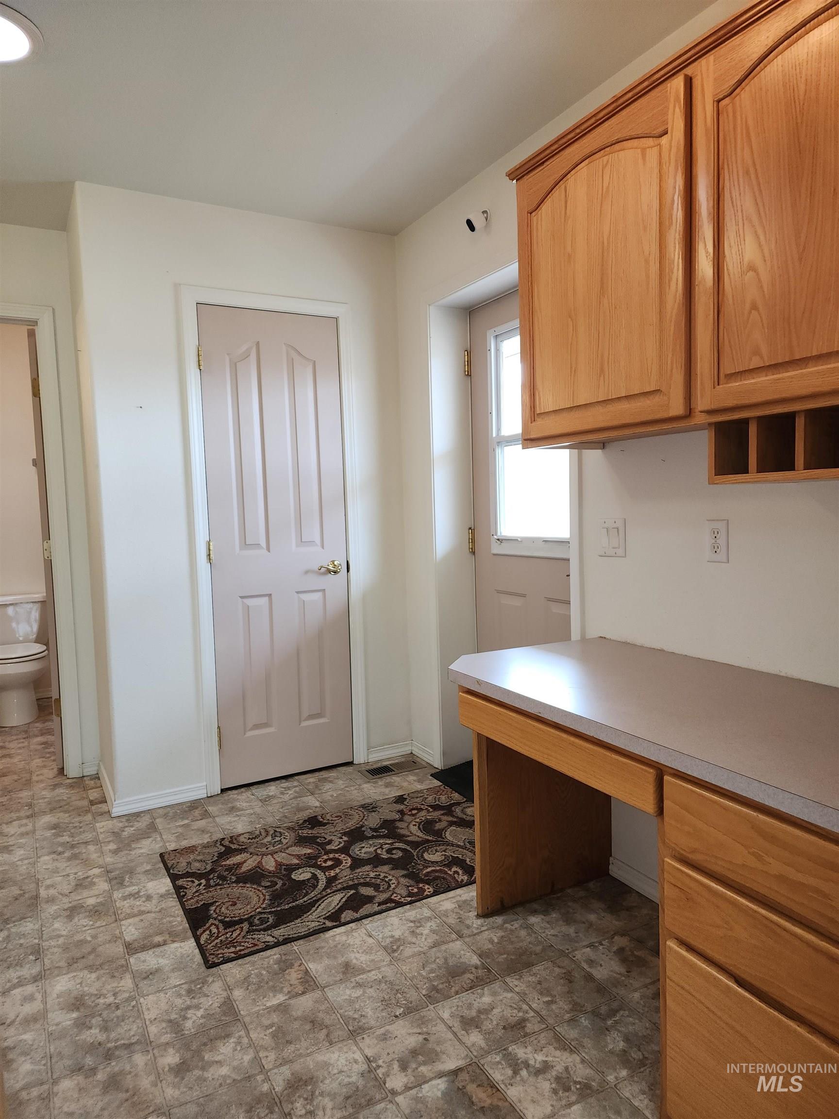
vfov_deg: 73.9
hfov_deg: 58.9
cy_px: 560
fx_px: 743
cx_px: 420
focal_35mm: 23
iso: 64
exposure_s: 1/60
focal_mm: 6.4
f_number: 1.8
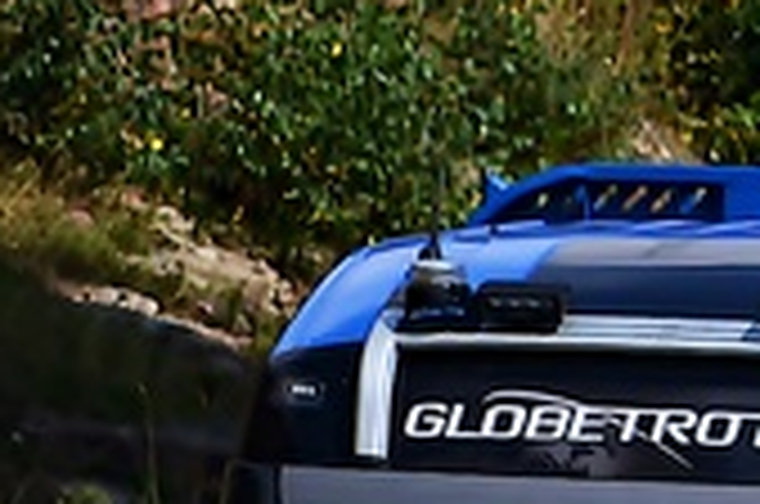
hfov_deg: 1.0
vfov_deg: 0.6
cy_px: 927
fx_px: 44924
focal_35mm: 2132
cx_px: 1421
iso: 200
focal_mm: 300
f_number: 9
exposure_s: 1/800
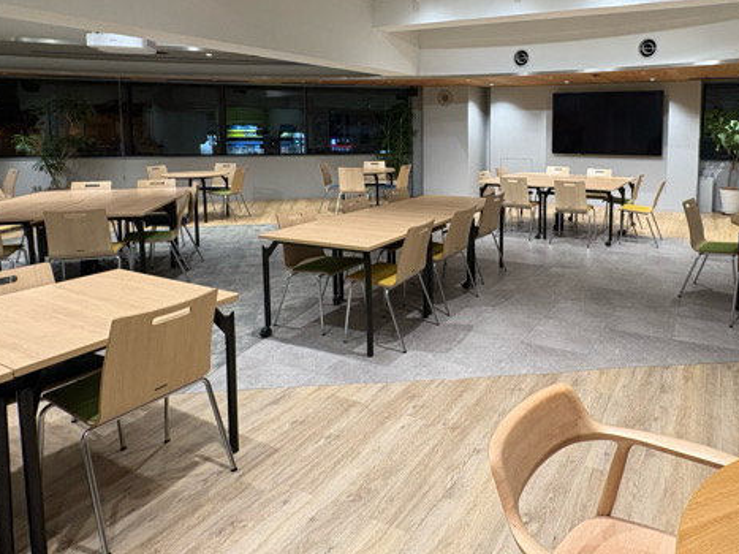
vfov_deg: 55.1
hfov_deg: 69.4
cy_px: 168
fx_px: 512
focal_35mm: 24
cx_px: 497
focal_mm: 2.22
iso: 200
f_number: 2.2
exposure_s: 1/99
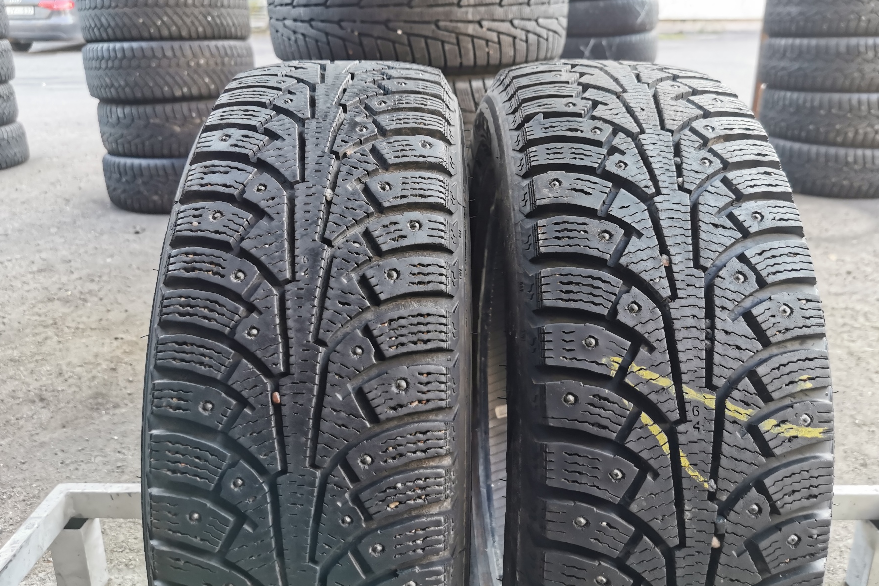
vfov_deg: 44.9
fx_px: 708
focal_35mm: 29
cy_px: 282
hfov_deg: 63.7
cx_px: 444
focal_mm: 5.56
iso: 50
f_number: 1.6
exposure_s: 1/100
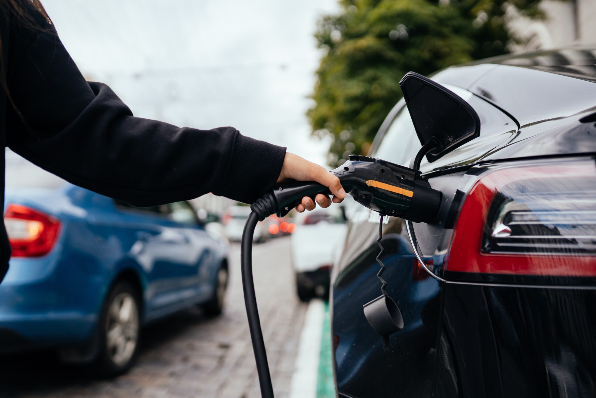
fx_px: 579
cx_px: 298
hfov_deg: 54.4
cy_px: 199
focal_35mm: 35
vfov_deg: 37.9
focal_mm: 35
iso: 250
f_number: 2.2
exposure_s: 1/1600
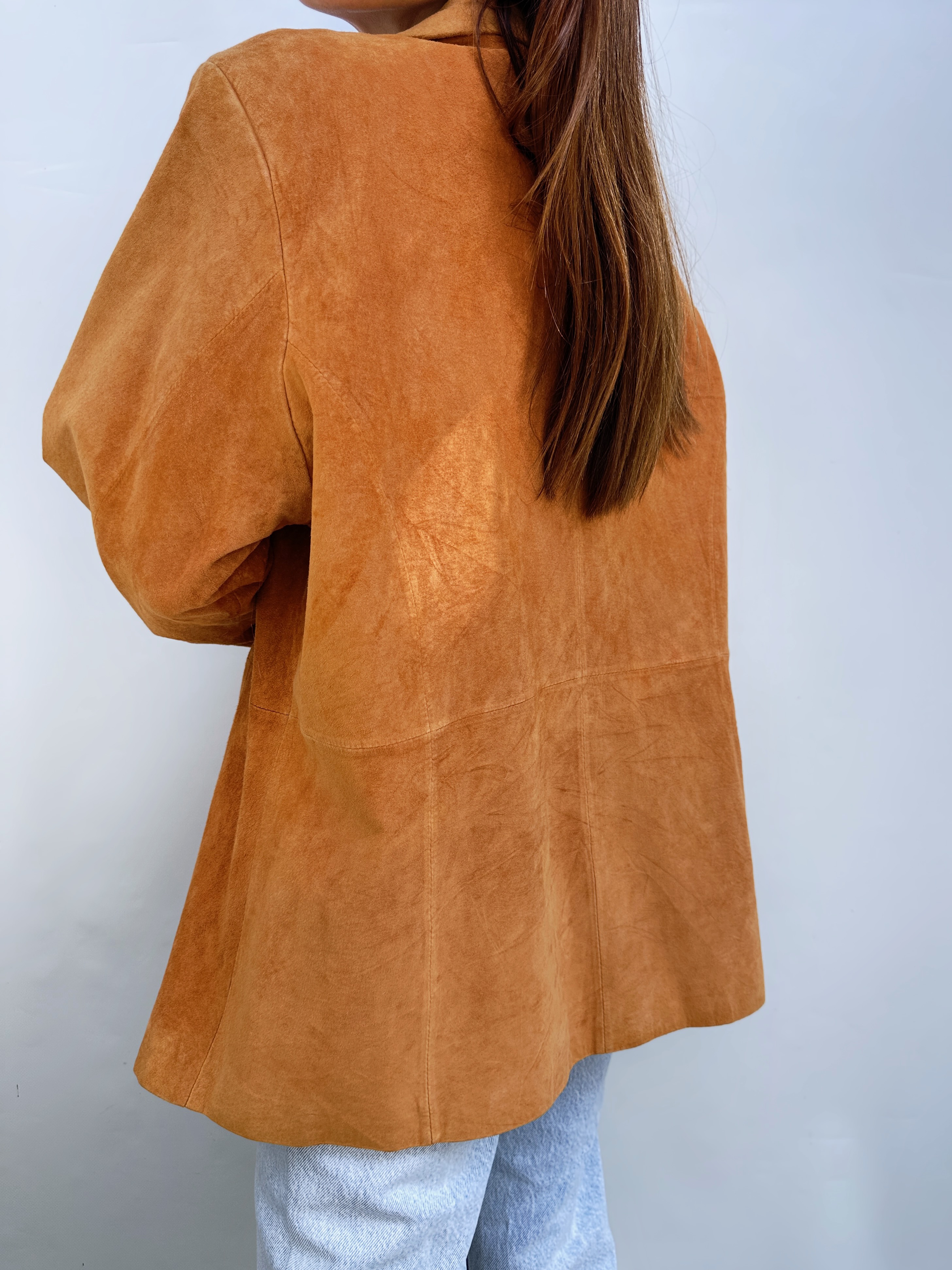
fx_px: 880
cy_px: 635
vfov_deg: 71.6
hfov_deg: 56.8
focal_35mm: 24
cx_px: 476
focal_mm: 6.86
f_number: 1.78
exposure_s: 1/192
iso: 80
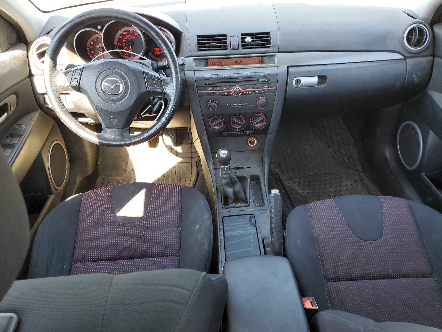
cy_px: 166
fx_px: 332
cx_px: 221
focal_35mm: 26
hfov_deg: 67.3
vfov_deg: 53.1
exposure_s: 1/120
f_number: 1.5
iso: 87
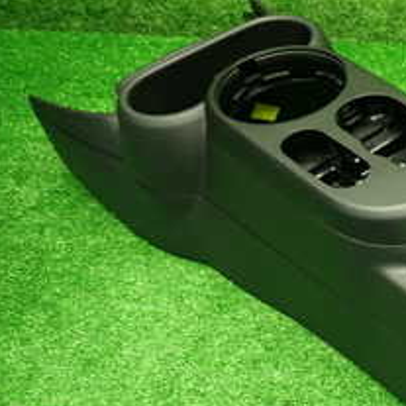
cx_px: 535
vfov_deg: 26.5
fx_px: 849
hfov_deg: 23.6
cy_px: 316
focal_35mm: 64
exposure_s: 1/30
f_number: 2
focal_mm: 4.5
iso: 250
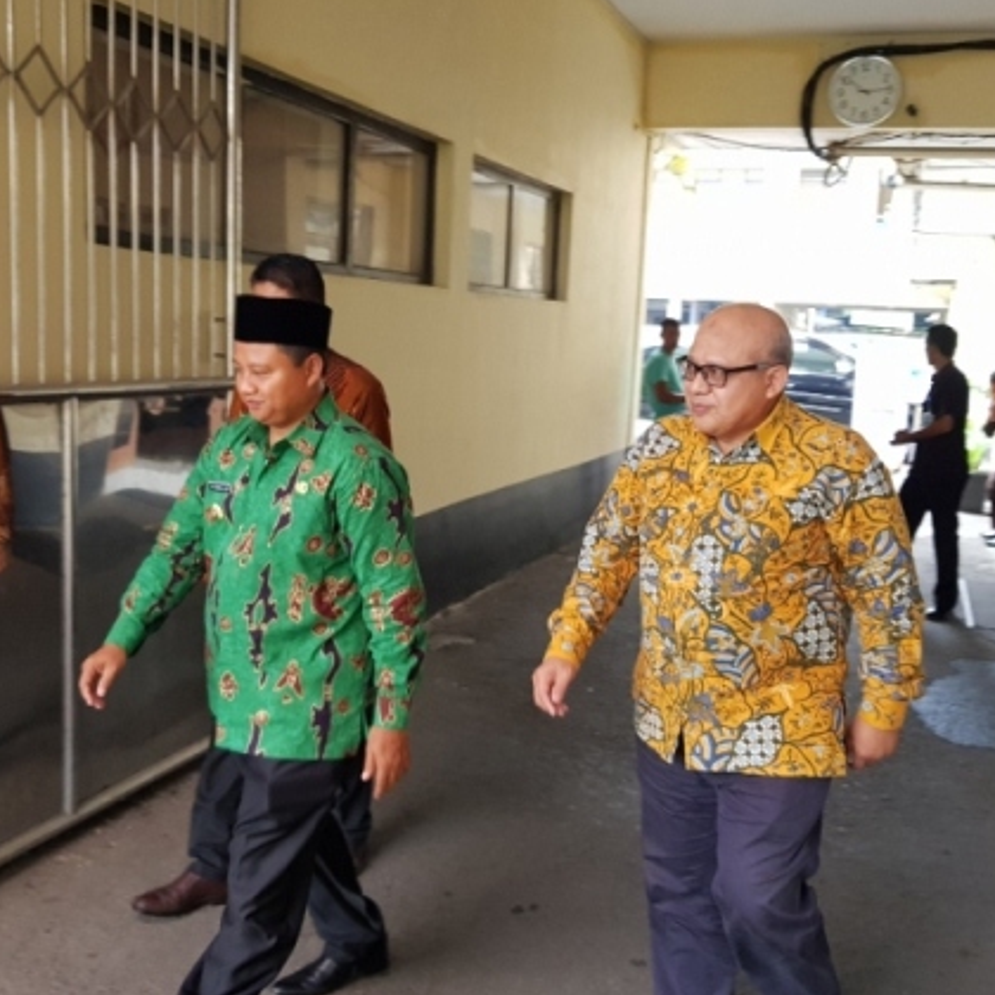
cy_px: 516
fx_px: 1138
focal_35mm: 35
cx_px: 410
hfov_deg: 47.0
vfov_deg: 47.2
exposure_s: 1/100
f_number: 1.7
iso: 100
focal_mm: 4.3
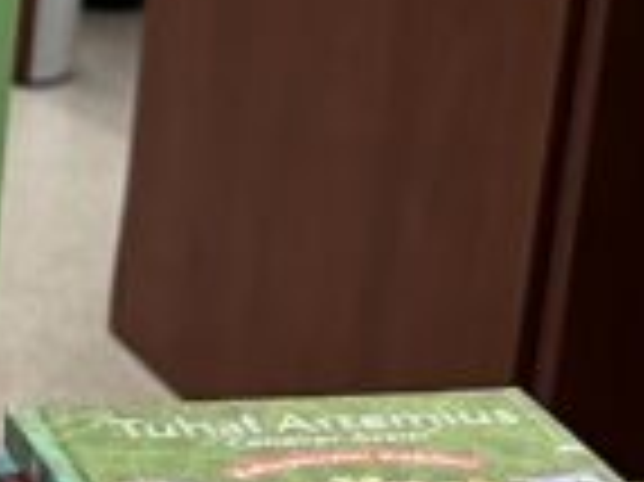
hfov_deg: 9.8
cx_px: -721
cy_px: 288
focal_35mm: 186
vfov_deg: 8.0
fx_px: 3457
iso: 200
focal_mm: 5.7
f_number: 1.5
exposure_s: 1/60
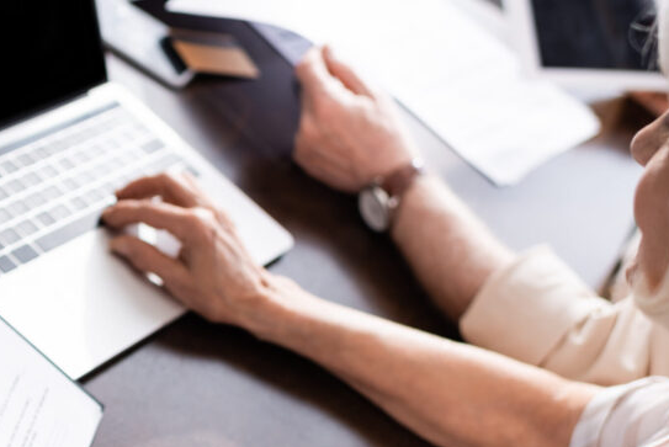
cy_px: 313
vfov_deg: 20.5
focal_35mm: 66
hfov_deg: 29.5
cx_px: 94
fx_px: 1227
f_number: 2.5
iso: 100
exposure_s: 1/200
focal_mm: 35
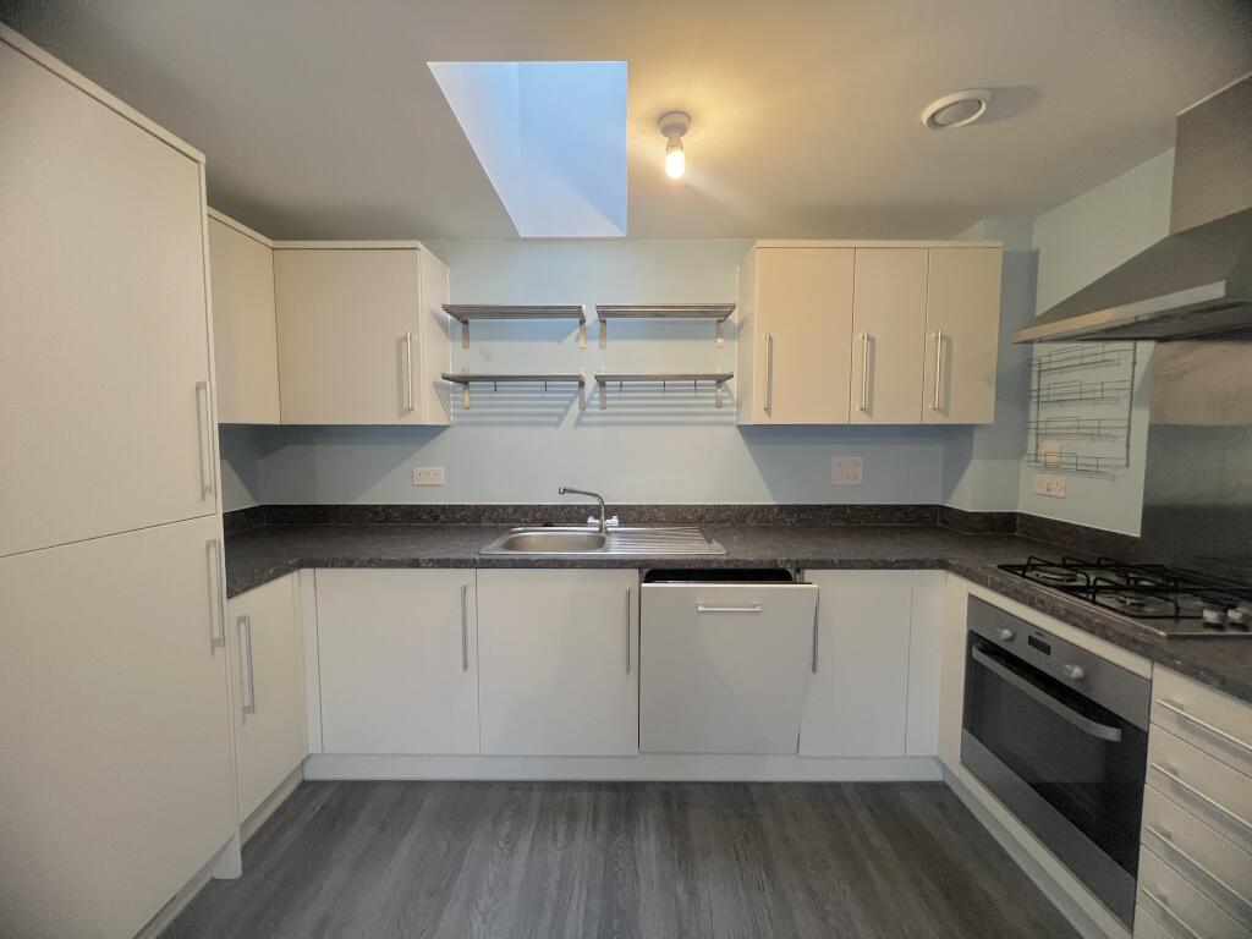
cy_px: 470
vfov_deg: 89.9
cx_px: 626
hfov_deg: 106.2
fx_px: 470
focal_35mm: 13
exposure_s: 1/50
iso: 320
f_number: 1.8
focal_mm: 1.57
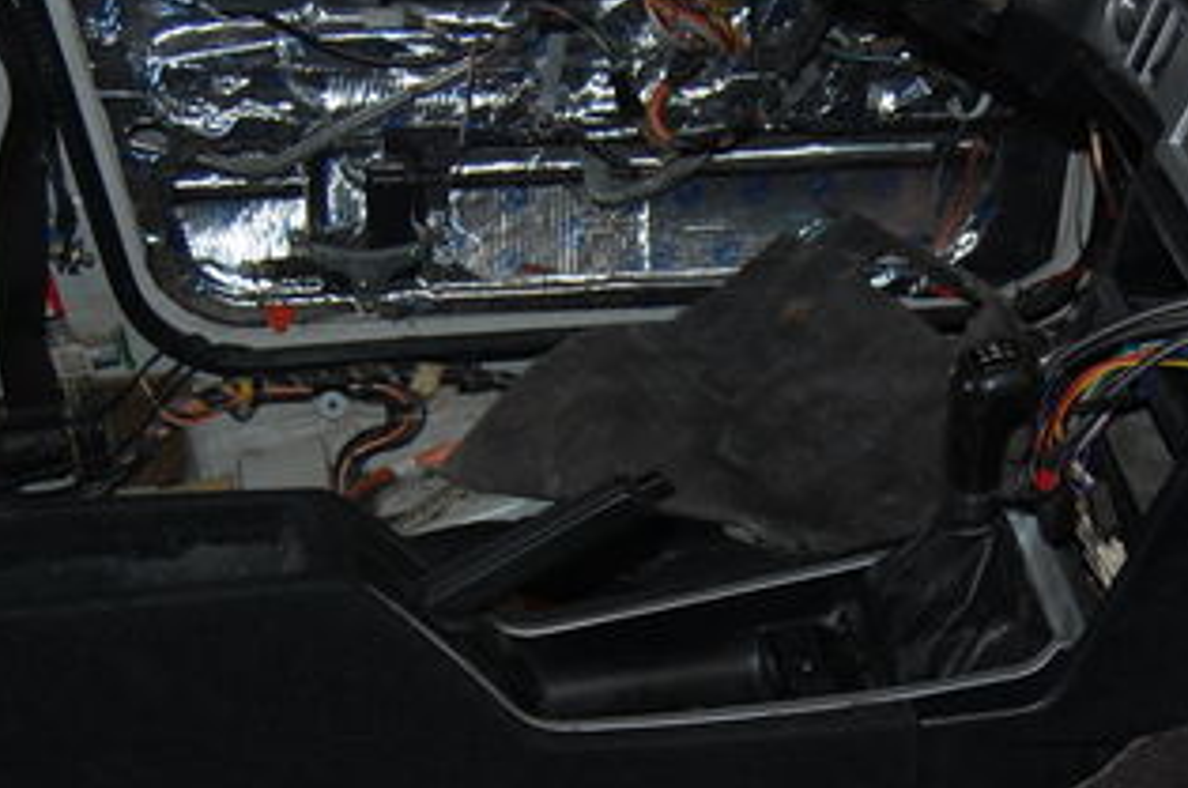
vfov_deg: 19.2
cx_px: 826
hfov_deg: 28.6
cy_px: 596
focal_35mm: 70
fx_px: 2307
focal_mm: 23
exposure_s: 1/60
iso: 400
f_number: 3.8
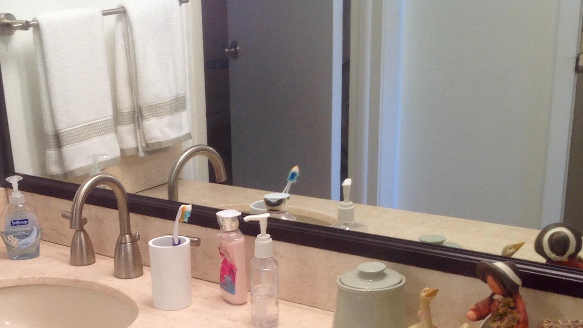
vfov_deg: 17.7
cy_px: 349
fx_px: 1020
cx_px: 132
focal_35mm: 66
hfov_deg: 31.2
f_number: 2.4
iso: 50
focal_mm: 4.28
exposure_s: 1/30
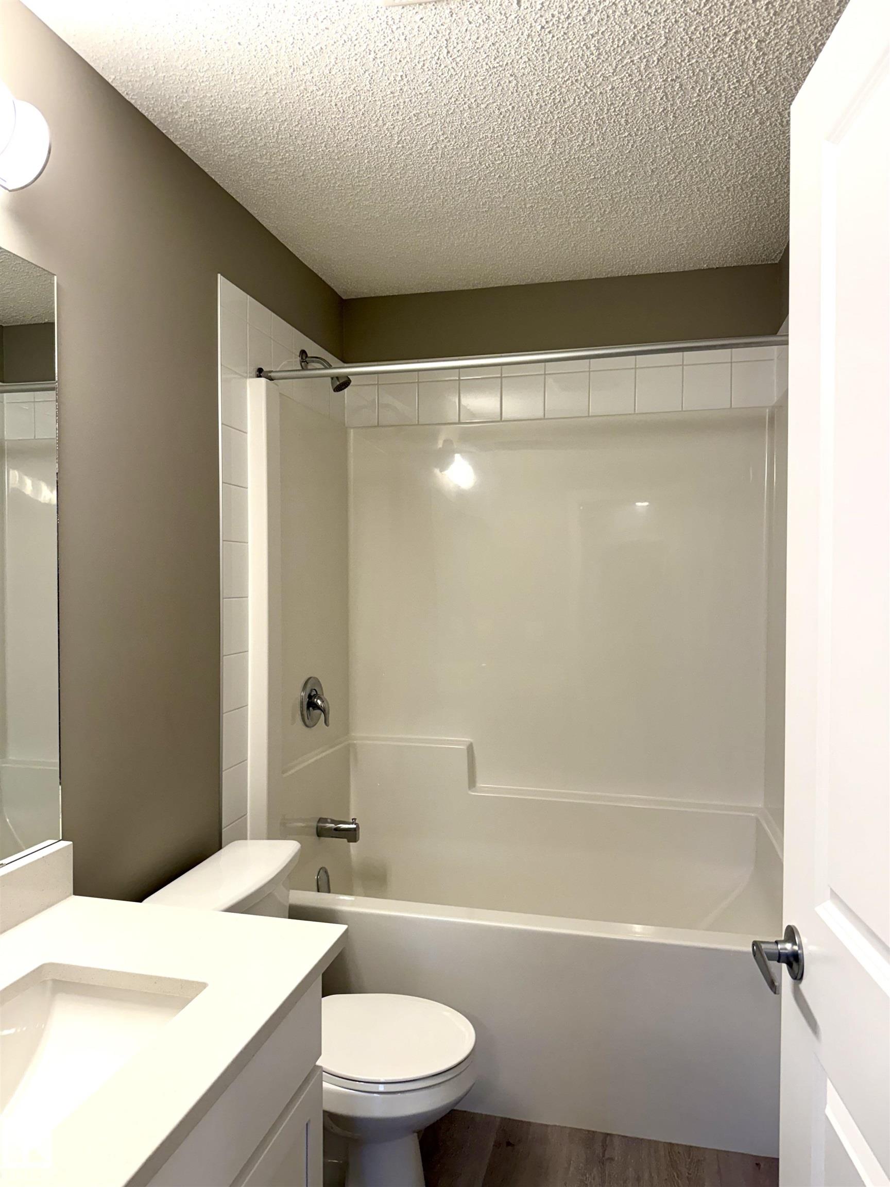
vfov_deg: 71.6
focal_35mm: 24
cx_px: 445
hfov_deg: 56.8
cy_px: 594
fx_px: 823
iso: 160
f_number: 1.78
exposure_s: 1/120
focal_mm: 6.76
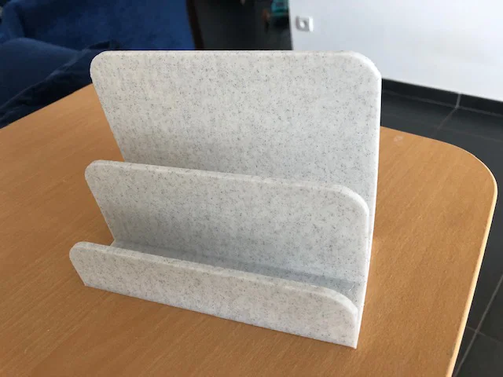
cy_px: 188
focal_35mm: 28
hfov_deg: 63.4
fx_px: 407
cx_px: 252
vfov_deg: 49.7
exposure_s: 1/15
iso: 50
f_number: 1.8
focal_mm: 3.99
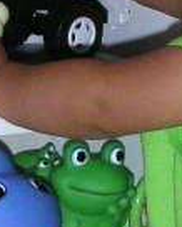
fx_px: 1285
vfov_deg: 10.1
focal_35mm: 191
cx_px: 176
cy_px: 194
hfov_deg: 8.1
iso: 160
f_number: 2.8
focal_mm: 6
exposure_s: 1/45
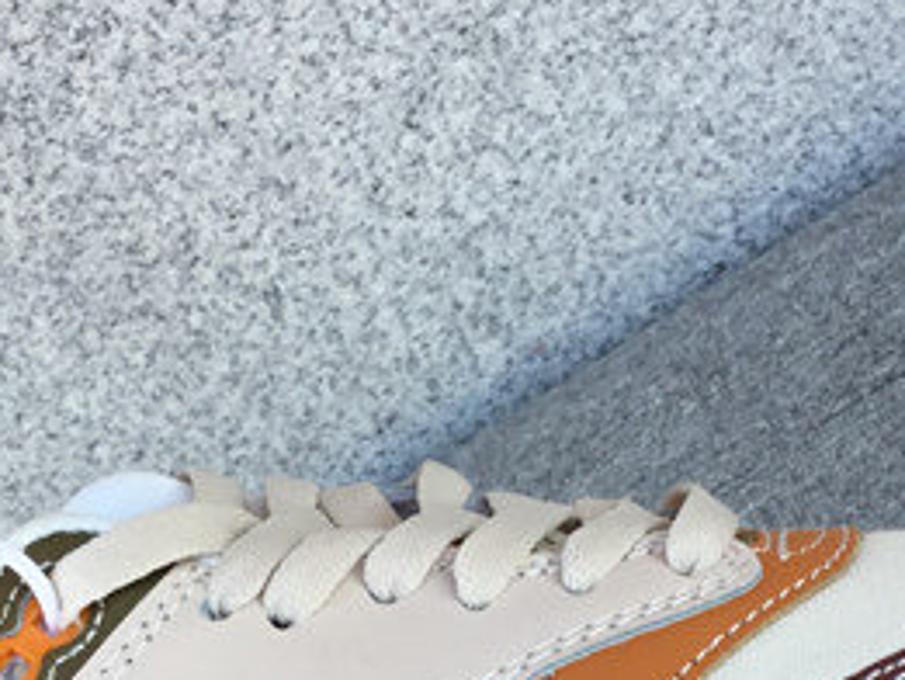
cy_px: 758
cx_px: 461
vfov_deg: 13.6
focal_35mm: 107
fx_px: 2799
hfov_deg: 18.4
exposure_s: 1/124
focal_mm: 3.3
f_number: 2.4
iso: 25
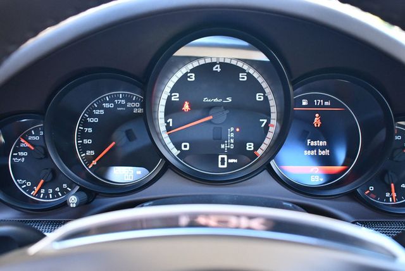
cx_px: 202
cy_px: 136
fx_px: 405
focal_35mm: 36
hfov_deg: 53.1
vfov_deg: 36.9
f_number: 3.5
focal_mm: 18
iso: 1800
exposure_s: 1/125
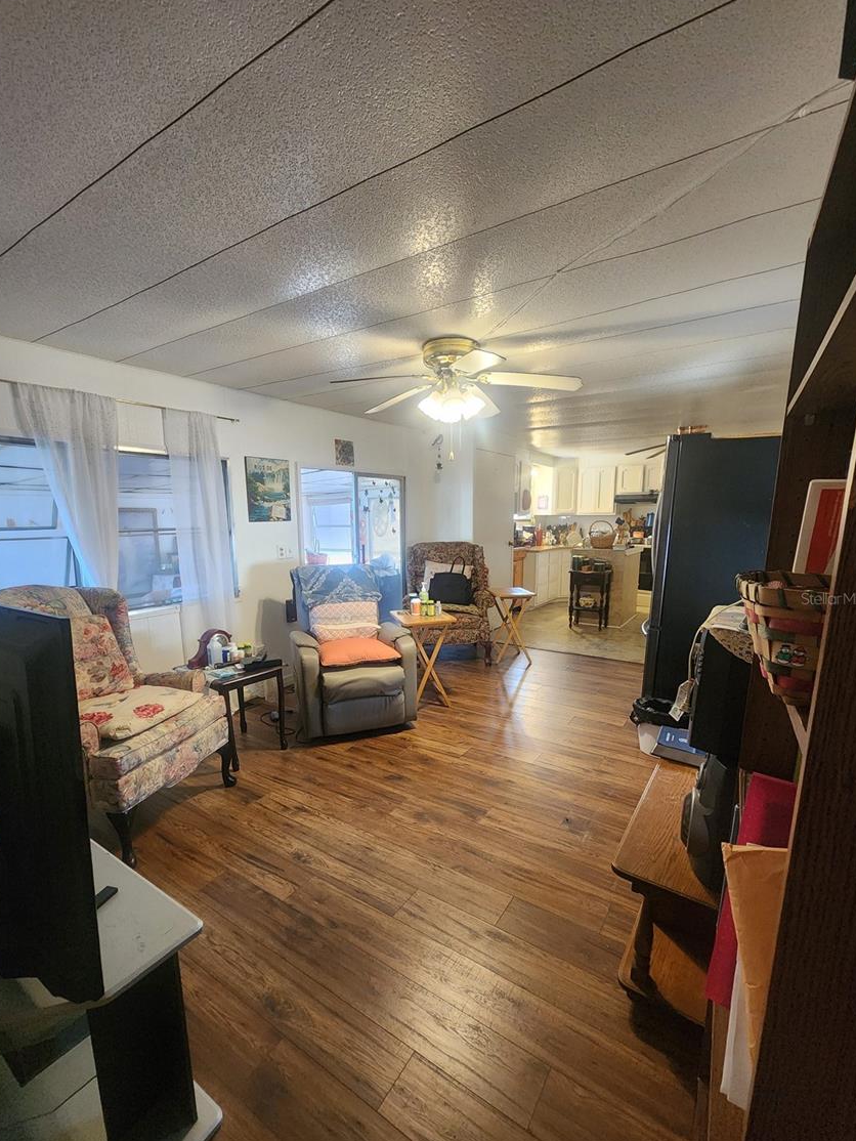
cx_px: 413
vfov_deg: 102.0
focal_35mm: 14
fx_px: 461
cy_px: 598
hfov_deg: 85.7
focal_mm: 2.2
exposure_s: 1/60
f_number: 2.2
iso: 400
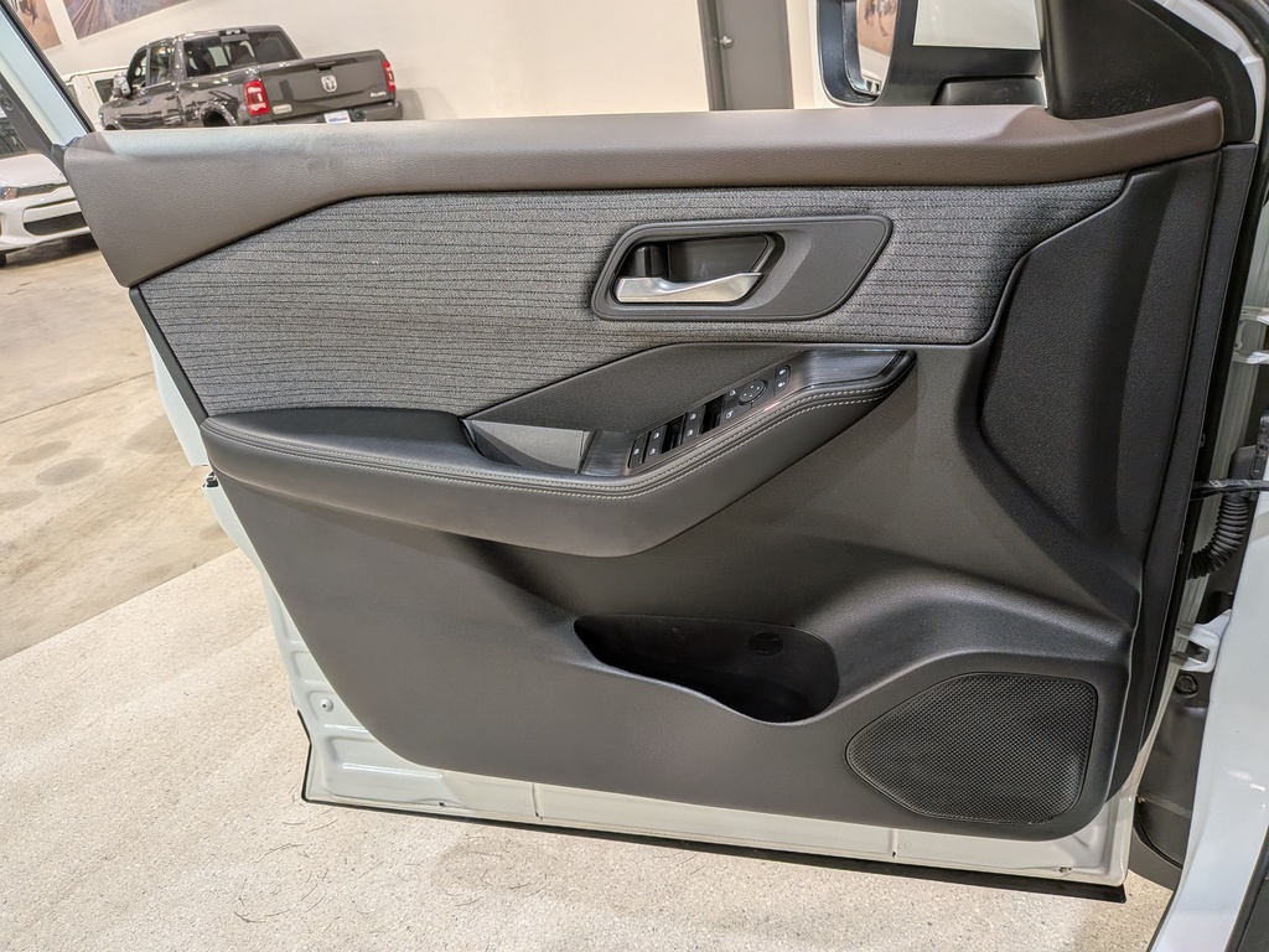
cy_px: 476
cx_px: 634
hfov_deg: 71.6
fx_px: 880
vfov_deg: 56.8
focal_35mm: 24
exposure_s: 1/205
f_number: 1.7
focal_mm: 4.53
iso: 29
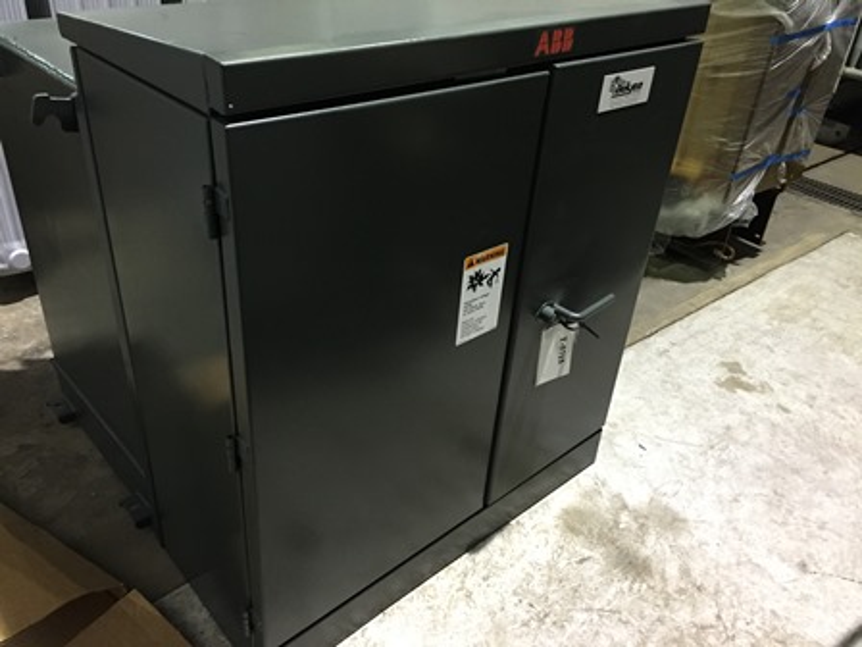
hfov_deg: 61.7
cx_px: 431
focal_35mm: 29
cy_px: 324
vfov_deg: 48.2
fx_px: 722
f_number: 2.2
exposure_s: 1/17
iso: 250
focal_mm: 4.15
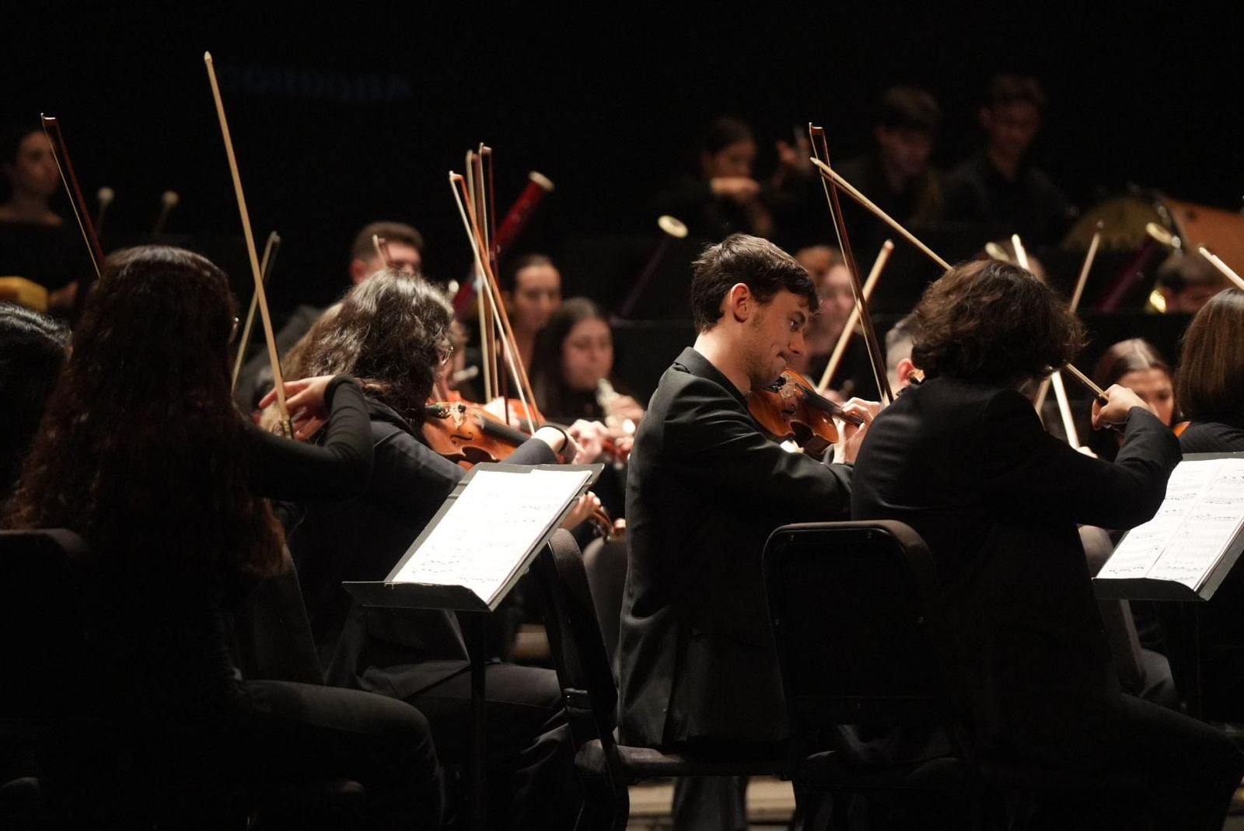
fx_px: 6535
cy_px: 416
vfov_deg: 7.3
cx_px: 622
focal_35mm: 189
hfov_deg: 10.9
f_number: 4
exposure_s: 1/320
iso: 6400
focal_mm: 189
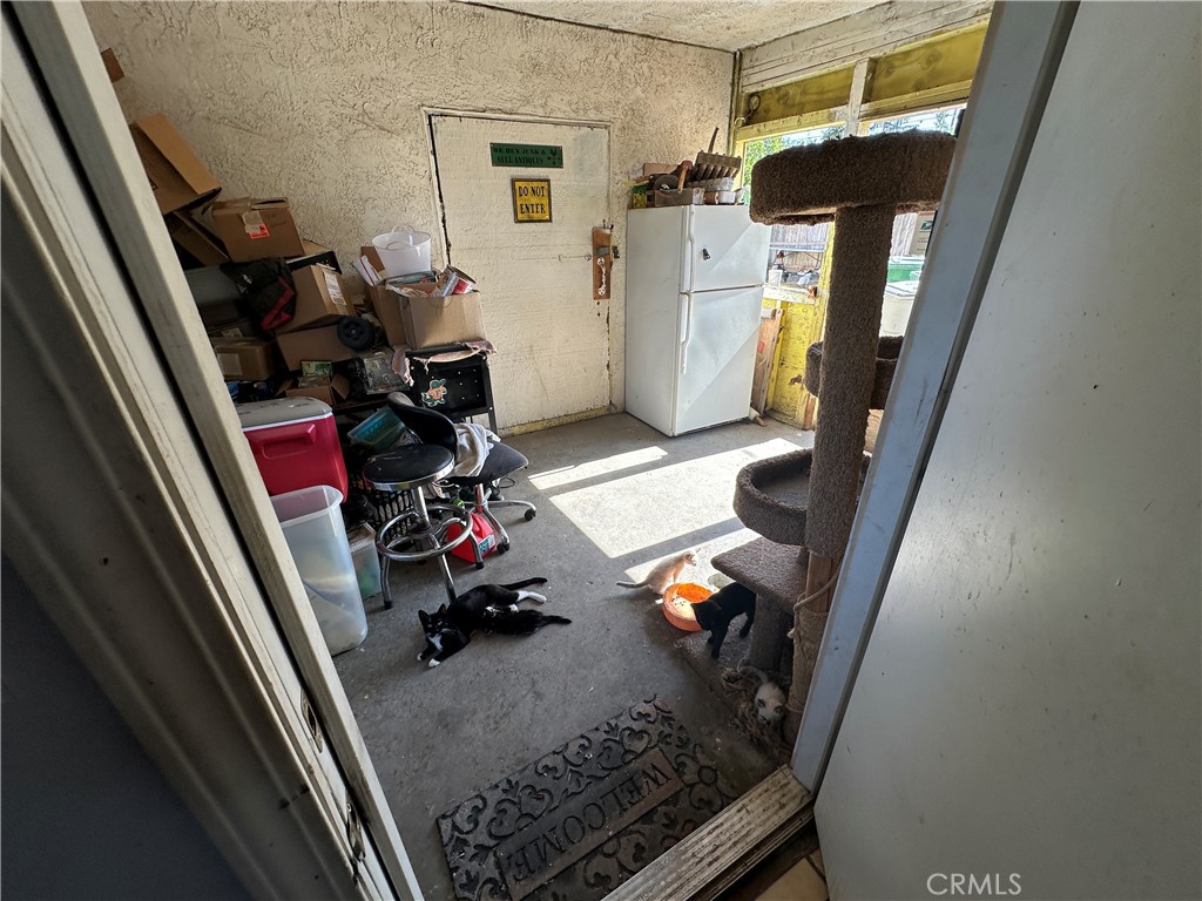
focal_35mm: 14
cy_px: 450
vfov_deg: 85.7
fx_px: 486
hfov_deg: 102.1
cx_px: 601
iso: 40
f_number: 2.2
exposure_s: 1/203
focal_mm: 2.22
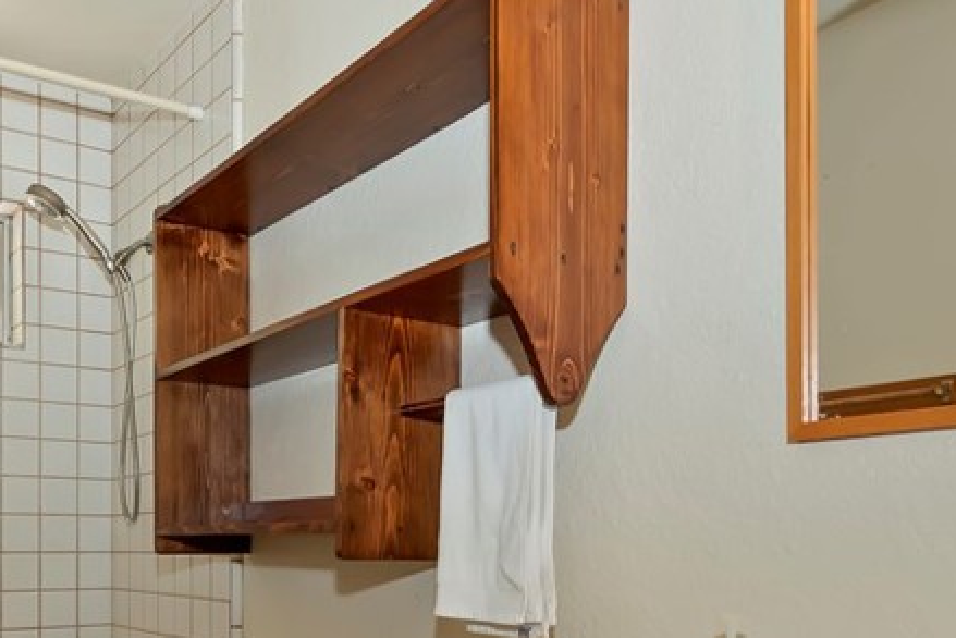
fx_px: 930
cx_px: 377
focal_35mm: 35
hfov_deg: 54.0
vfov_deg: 36.3
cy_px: 532
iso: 400
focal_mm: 10
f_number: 8
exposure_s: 1/30
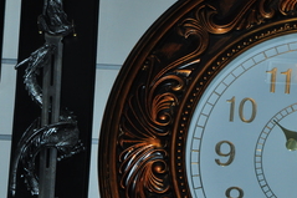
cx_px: 275
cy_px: 174
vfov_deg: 8.4
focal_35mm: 163
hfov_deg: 12.5
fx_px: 1344
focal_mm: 52
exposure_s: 1/160
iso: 320
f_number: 13
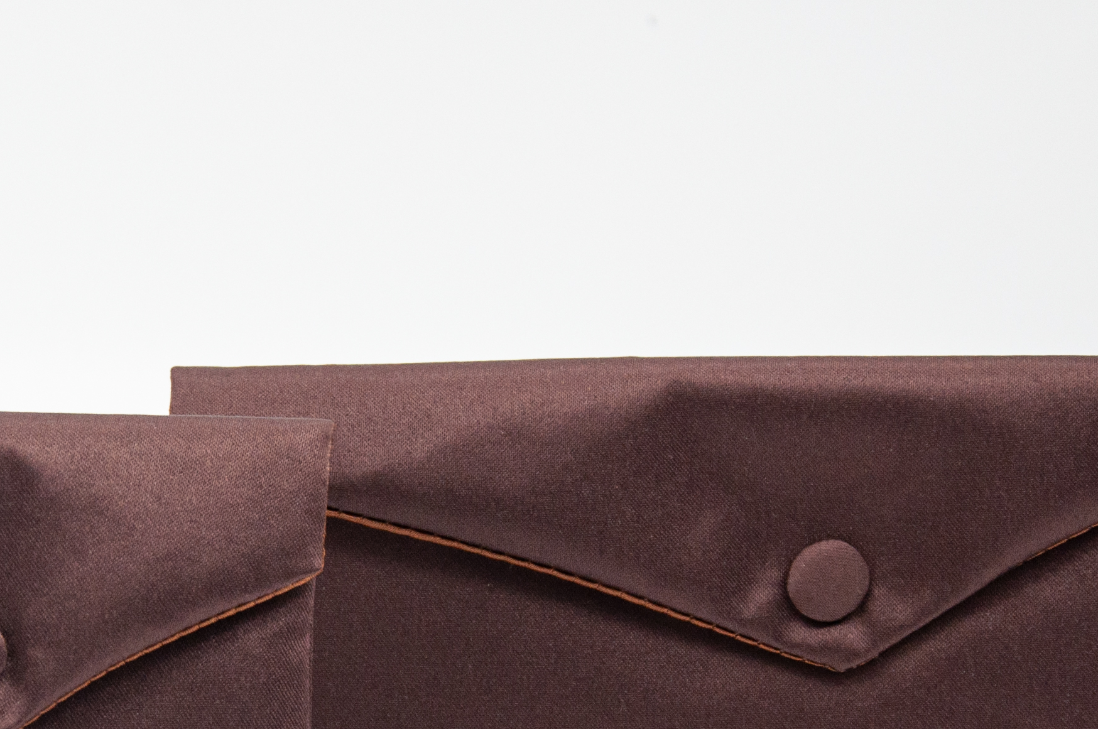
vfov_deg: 7.4
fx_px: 5605
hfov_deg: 11.1
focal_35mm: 184
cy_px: 593
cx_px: 218
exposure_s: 1/180
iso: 400
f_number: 6.7
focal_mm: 50
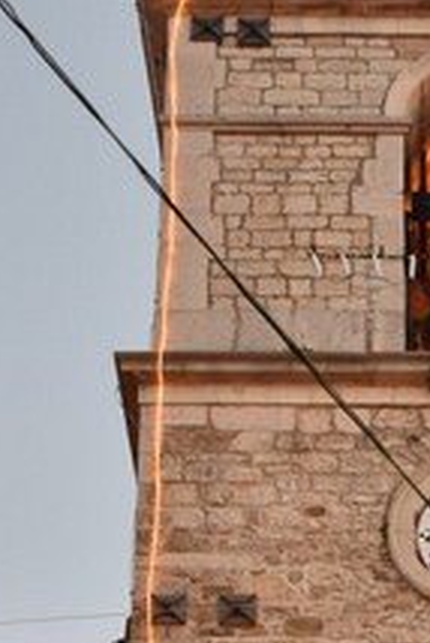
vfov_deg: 11.0
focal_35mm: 184
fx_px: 3287
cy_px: 739
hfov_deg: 7.4
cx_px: 535
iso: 450
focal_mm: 35
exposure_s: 1/30
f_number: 5.6
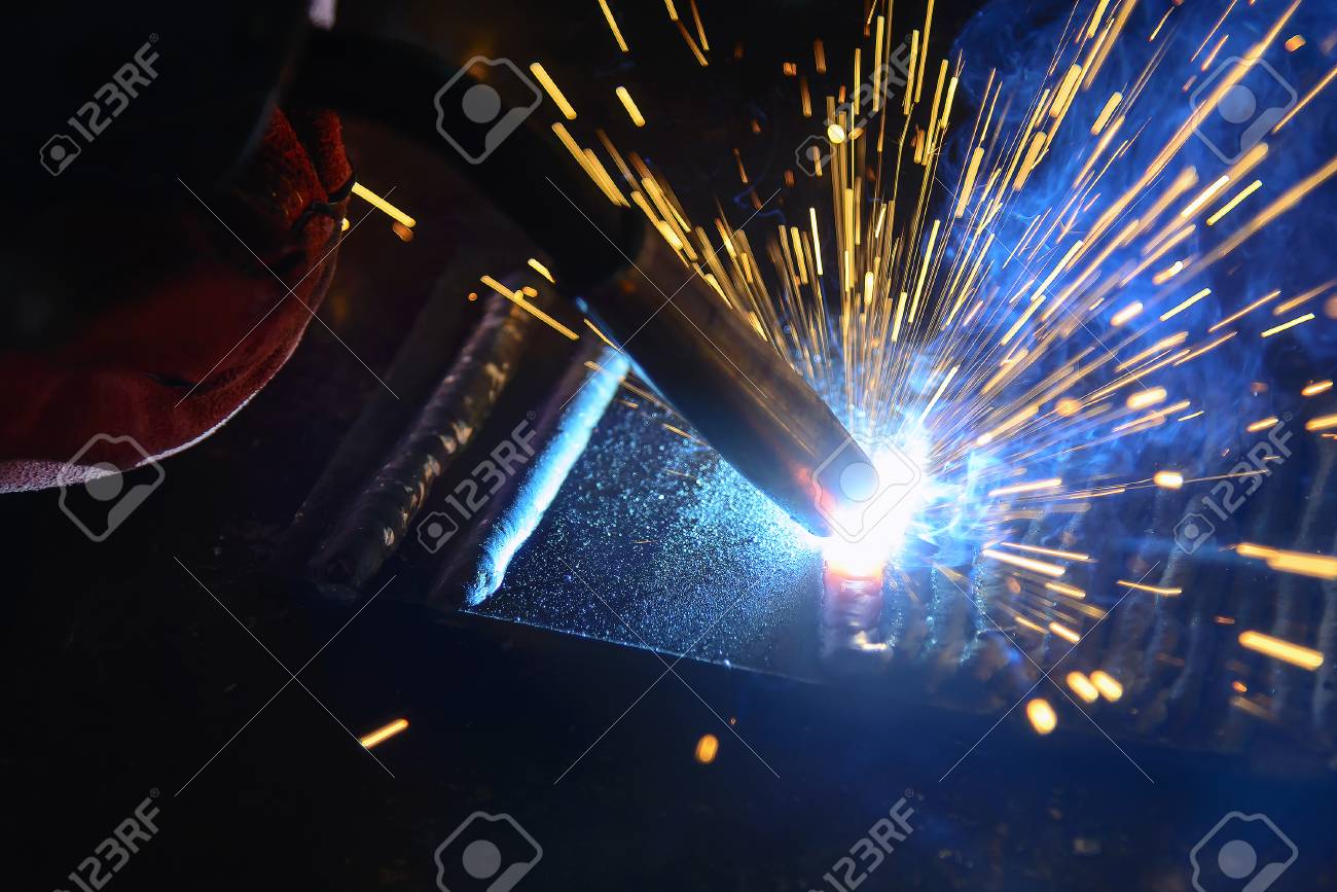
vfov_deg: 11.4
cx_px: 668
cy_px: 446
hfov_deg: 17.1
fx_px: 4457
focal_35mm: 120
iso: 800
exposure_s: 1/250
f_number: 4
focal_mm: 120
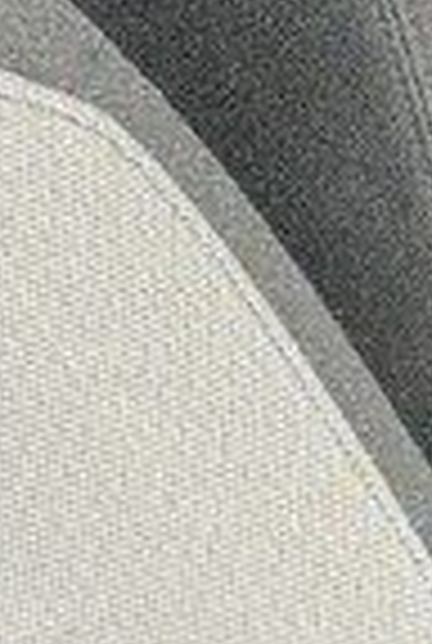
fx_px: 4675
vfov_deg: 7.9
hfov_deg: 5.3
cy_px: 200
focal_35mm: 261
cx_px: 518
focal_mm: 6.76
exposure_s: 1/715
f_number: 1.78
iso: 80
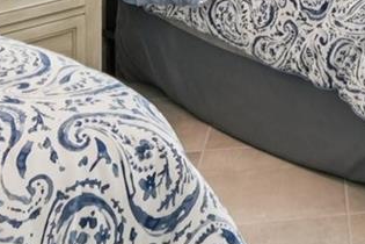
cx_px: 428
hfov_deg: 25.7
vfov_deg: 16.0
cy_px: -209
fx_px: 720
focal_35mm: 71
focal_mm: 14
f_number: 8
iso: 400
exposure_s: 1/160
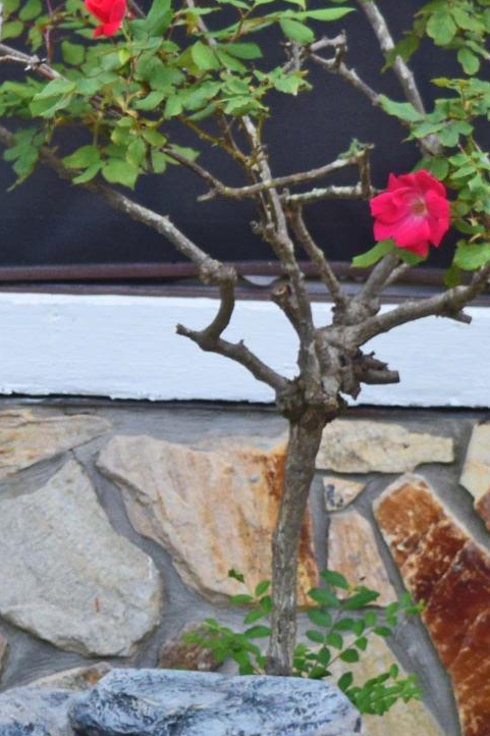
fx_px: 4841
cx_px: -70
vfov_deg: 8.7
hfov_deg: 5.8
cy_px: 446
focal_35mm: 237
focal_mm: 38
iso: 400
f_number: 4.8
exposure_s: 1/80
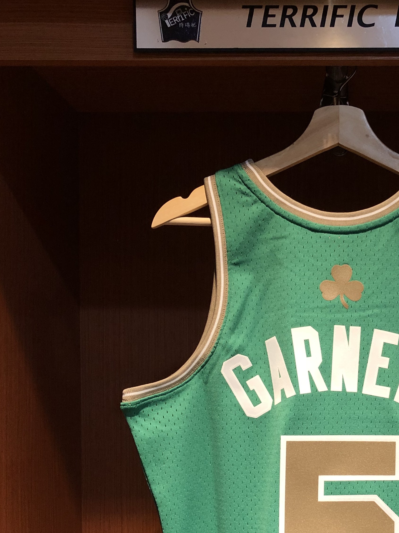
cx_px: 346
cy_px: 384
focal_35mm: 50
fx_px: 769
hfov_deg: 28.2
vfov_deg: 37.5
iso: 40
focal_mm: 3.99
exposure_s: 1/20
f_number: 1.8
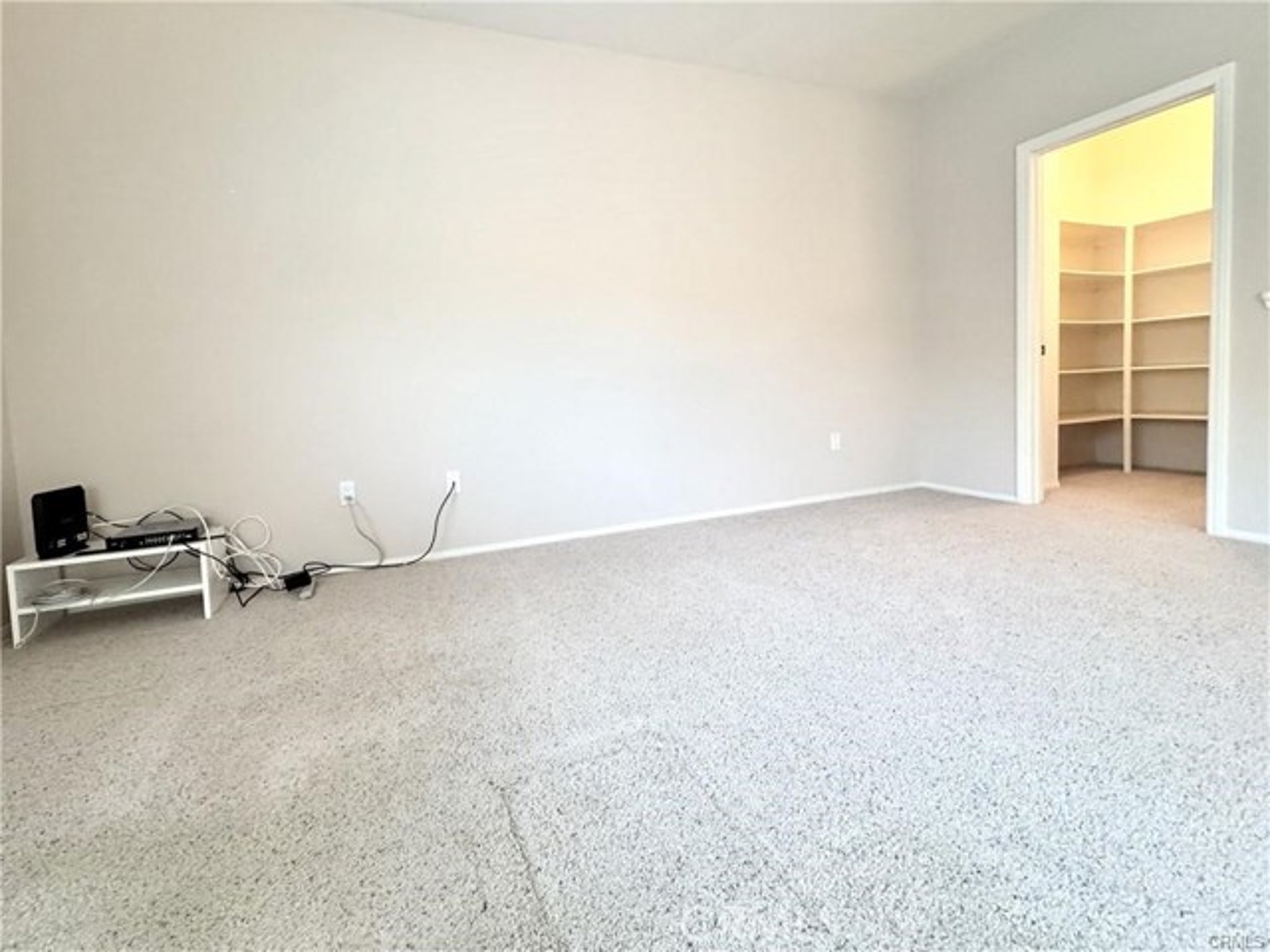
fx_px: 514
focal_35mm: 14
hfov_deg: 102.1
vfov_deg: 85.7
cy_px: 476
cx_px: 635
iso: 320
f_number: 2.2
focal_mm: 2.22
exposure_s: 1/120
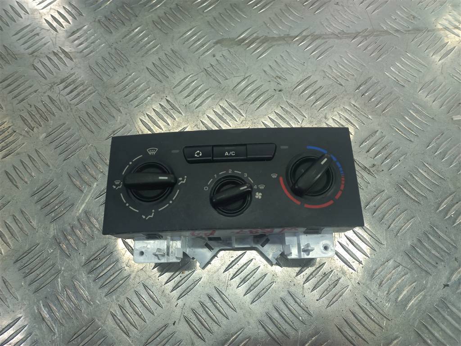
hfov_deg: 69.4
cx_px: 230
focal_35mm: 25
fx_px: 333
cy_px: 173
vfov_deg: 54.9
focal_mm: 4.6
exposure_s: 1/50
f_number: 1.8
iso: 40
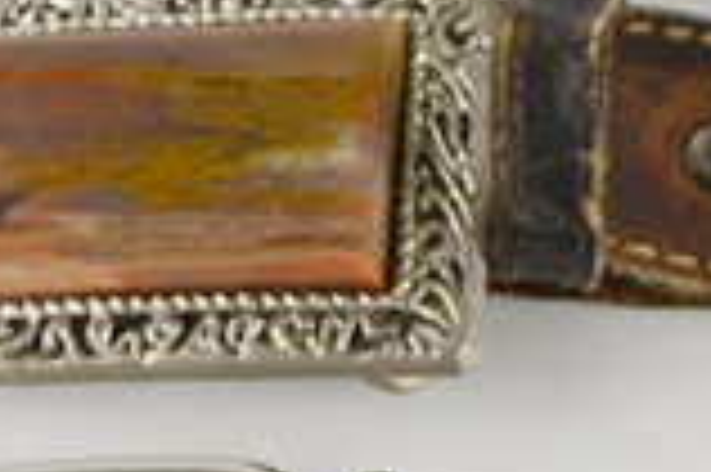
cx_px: 824
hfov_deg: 11.1
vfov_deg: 7.4
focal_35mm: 182
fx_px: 3591
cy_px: 611
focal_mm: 32
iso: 220
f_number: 5.6
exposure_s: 1/125
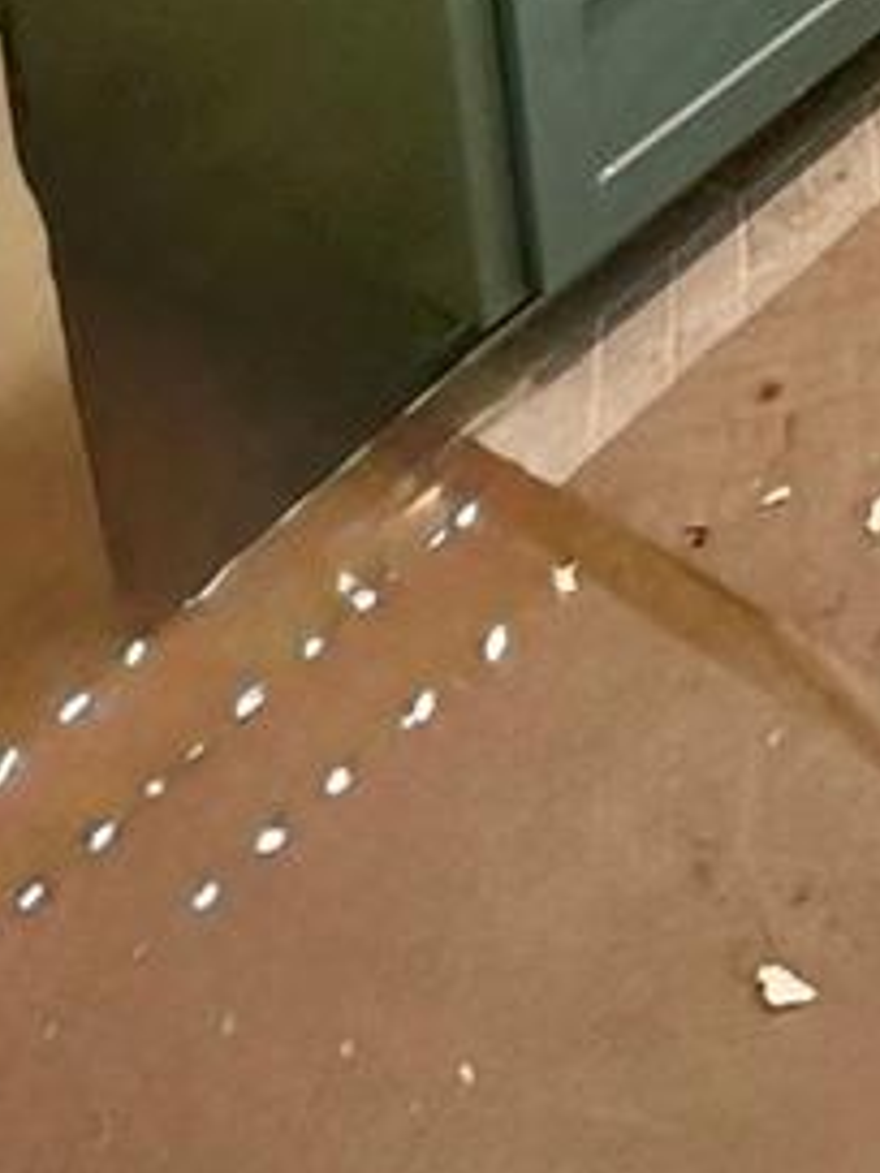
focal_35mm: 79
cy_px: -1065
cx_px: 1514
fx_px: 2678
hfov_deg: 16.2
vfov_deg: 18.2
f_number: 2.2
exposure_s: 1/120
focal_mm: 2.22
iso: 250
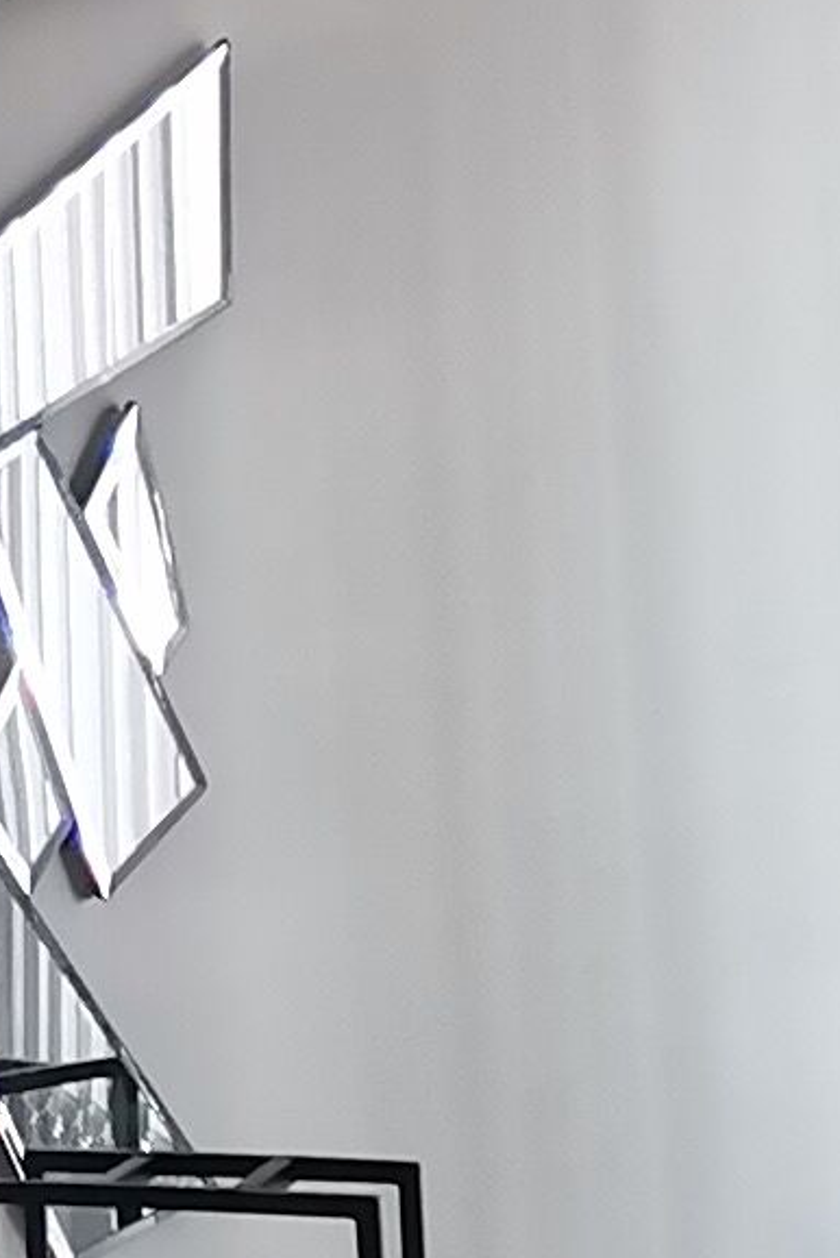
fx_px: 6537
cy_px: -344
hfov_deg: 7.1
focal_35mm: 187
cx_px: -773
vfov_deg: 10.8
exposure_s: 1/50
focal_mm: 4.75
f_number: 1.8
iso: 250
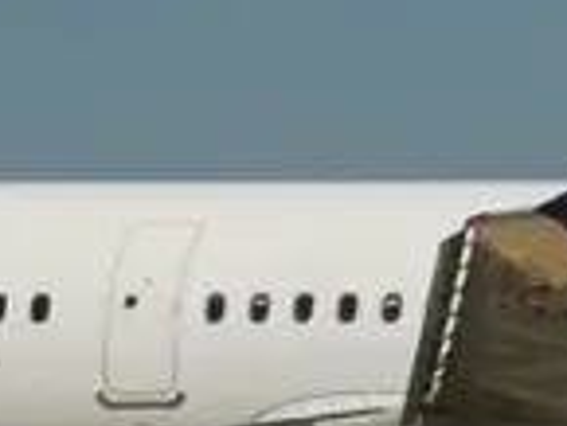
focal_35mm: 1239
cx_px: 1032
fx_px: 20311
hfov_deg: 1.6
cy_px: 362
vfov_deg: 1.2
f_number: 8
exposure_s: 1/640
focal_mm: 122
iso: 100
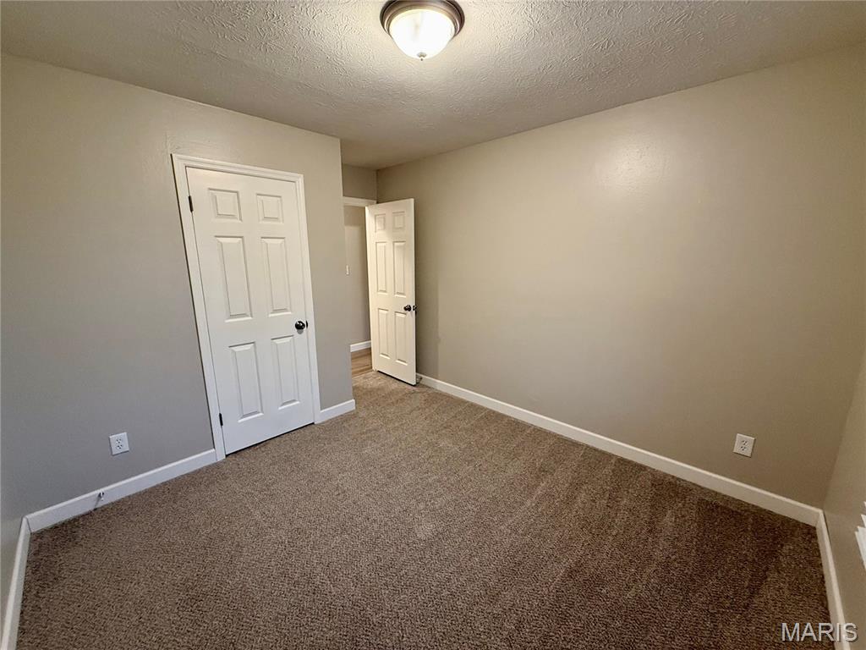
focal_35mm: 14
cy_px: 325
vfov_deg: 85.7
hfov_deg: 102.1
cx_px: 433
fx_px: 350
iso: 400
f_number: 2.2
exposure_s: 1/60
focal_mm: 2.22
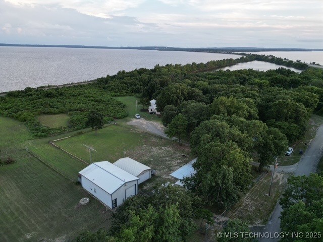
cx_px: 162
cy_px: 121
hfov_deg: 71.6
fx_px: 224
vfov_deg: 56.8
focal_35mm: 24
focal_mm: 6.72
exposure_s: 1/100
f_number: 1.7
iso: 100
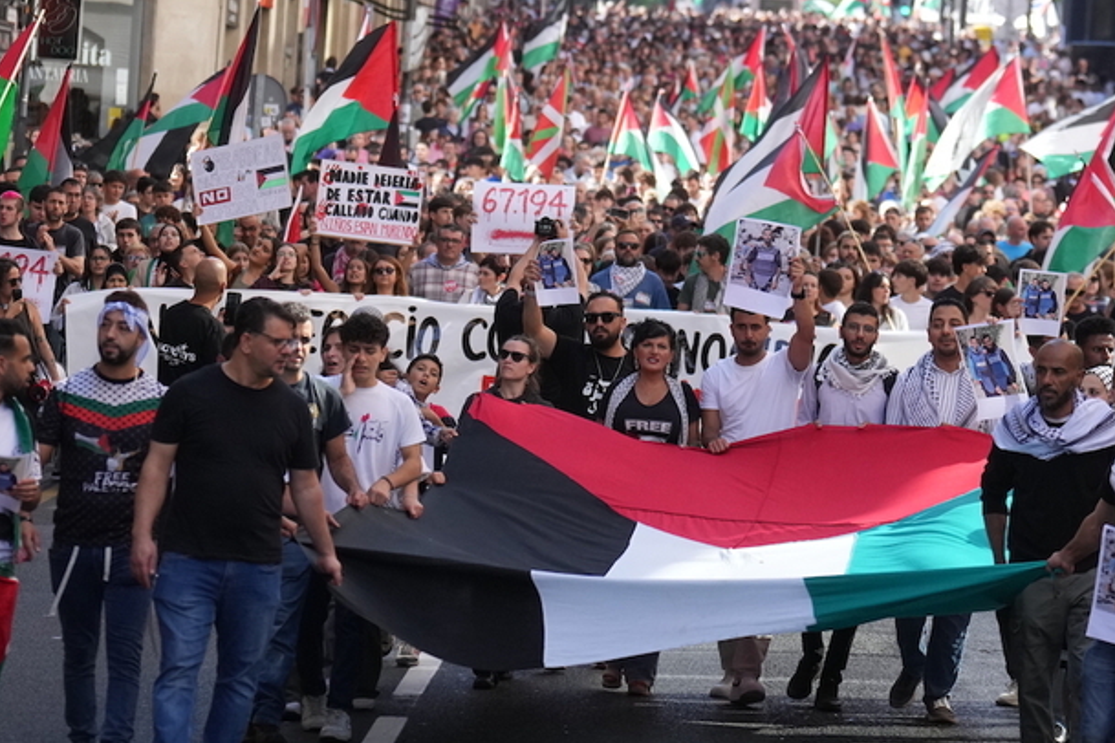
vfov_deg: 6.8
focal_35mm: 203
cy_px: 176
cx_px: 696
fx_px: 6287
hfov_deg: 10.1
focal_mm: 88
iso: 1000
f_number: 2.8
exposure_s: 1/4000
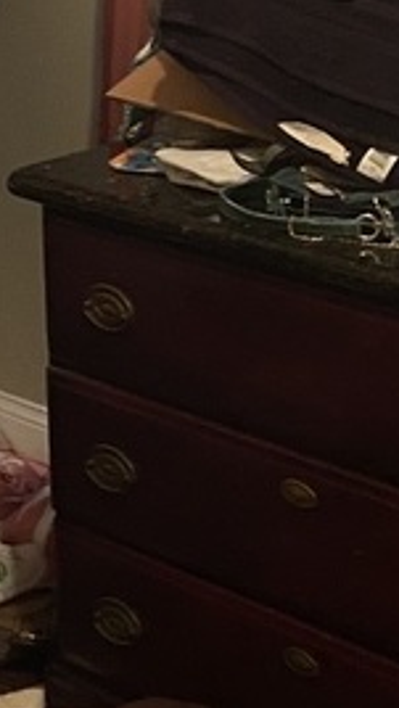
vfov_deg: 18.6
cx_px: 87
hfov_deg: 10.6
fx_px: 2141
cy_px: 153
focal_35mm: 114
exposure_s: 1/30
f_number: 1.8
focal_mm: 4.25
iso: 1000
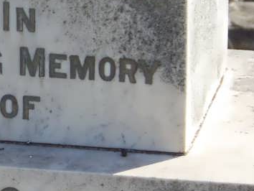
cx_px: 57
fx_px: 2636
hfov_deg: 5.5
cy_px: 121
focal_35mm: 359
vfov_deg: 4.1
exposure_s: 1/500
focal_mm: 17.6
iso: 64
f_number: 3.2
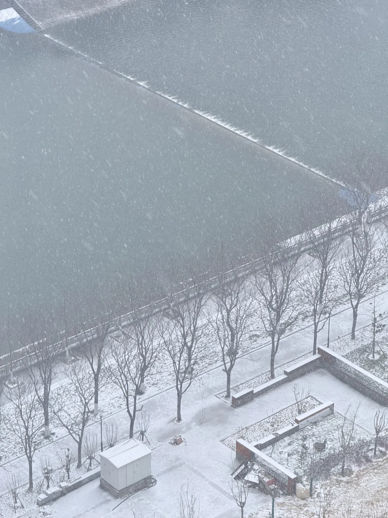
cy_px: 259
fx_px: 1793
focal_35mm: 120
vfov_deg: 16.4
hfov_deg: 12.3
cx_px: 194
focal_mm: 15.66
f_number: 2.8
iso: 64
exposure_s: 1/193
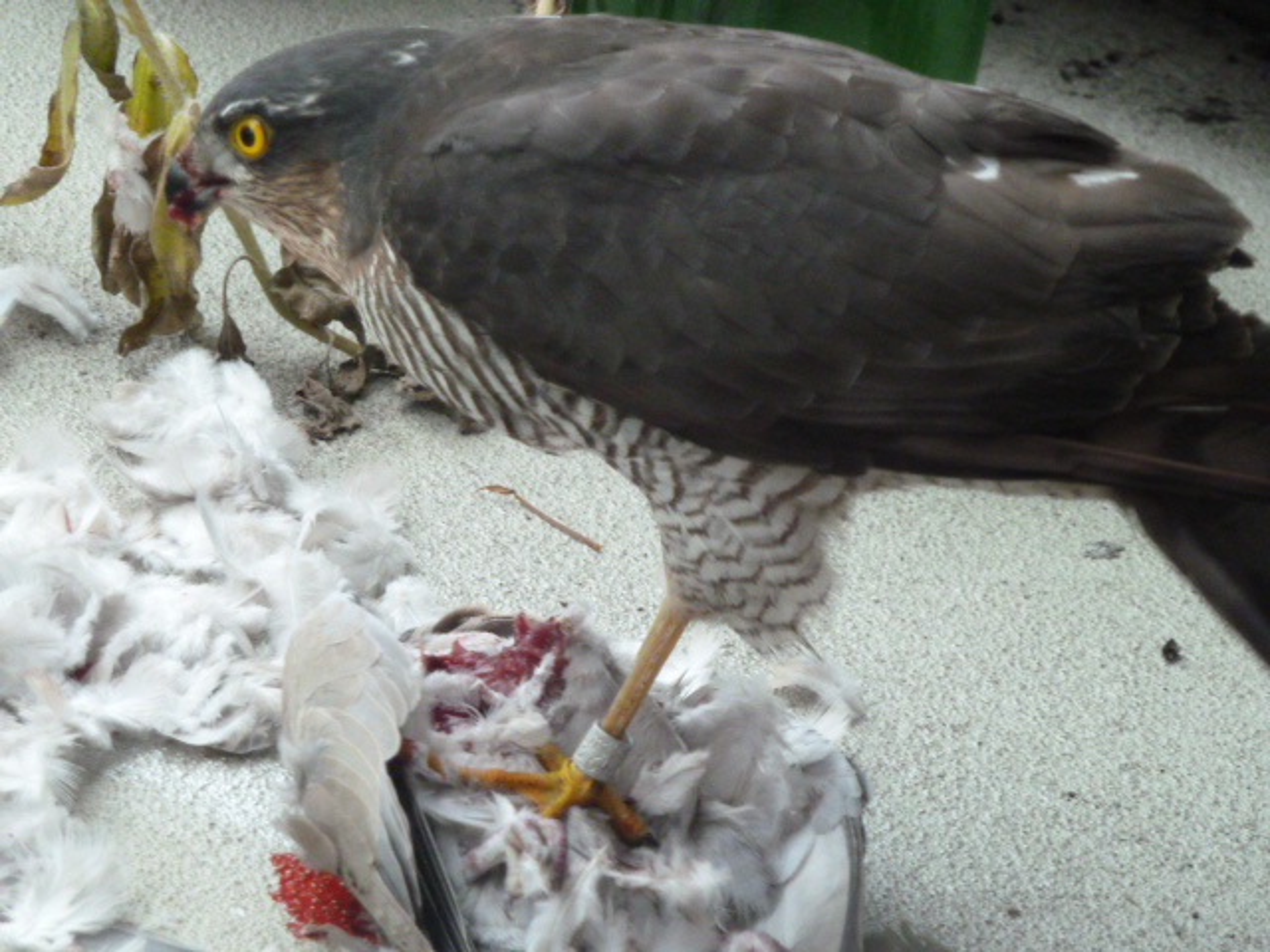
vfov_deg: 10.1
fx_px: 5393
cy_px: 476
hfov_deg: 13.4
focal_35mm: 147
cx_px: 635
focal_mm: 24.1
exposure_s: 1/60
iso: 800
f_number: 4.5
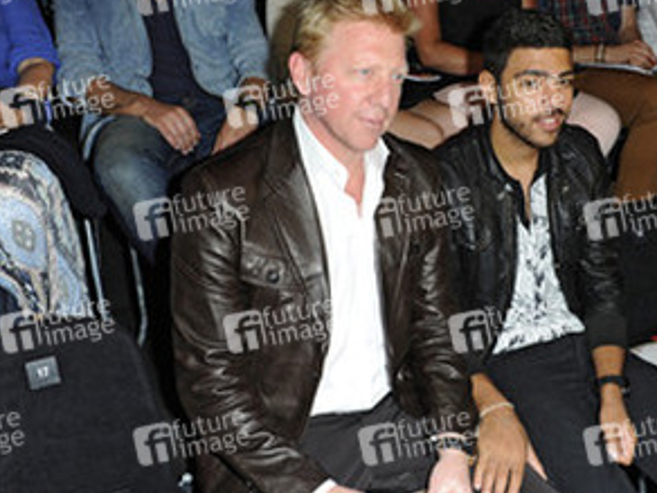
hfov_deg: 40.6
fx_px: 873
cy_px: 270
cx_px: 447
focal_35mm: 46
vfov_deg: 31.5
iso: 1250
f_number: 5.6
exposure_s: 1/100
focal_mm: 31
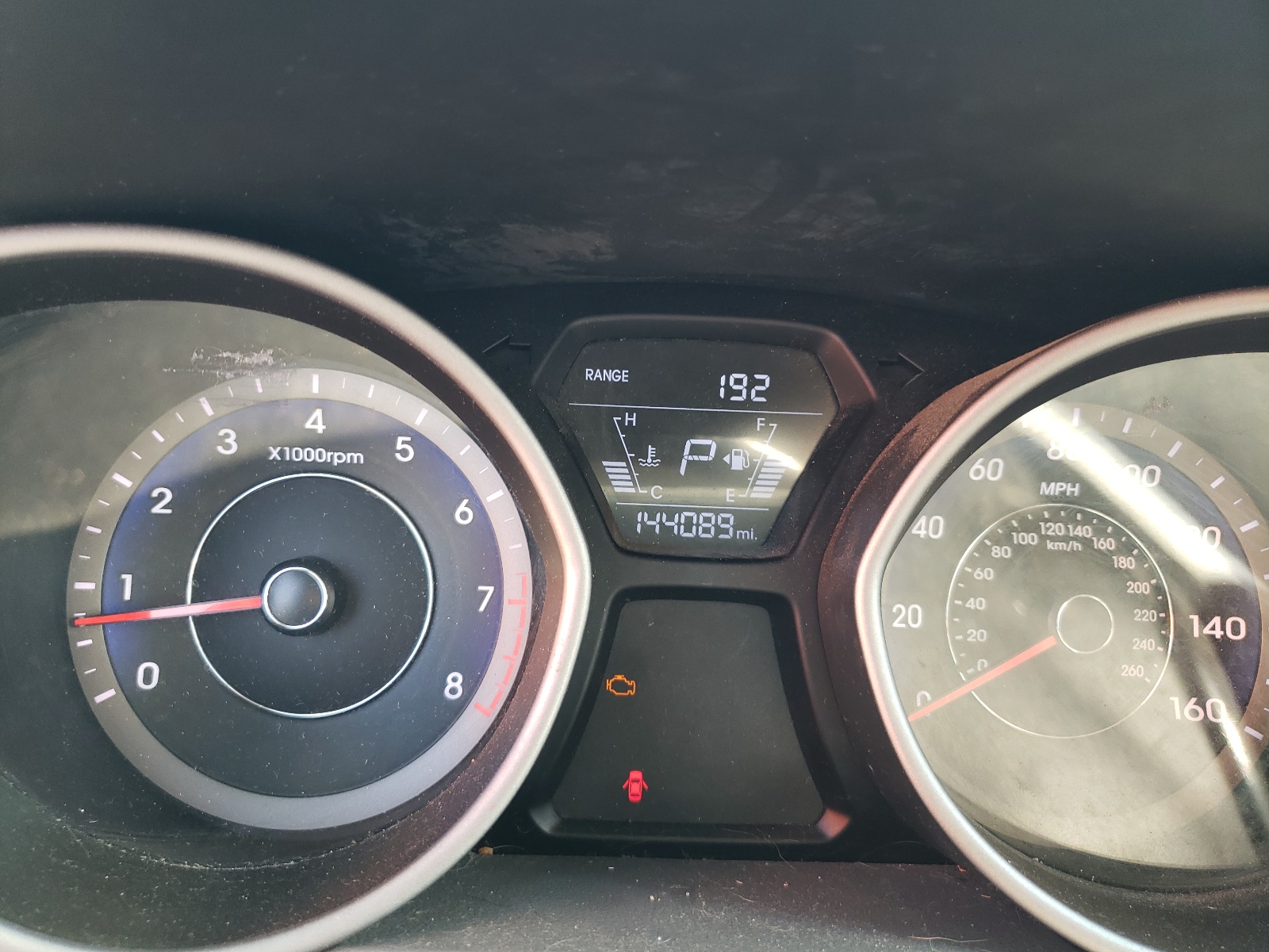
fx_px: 953
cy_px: 476
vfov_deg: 53.1
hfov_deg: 67.3
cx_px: 634
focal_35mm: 26
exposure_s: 1/60.2
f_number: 1.5
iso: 55
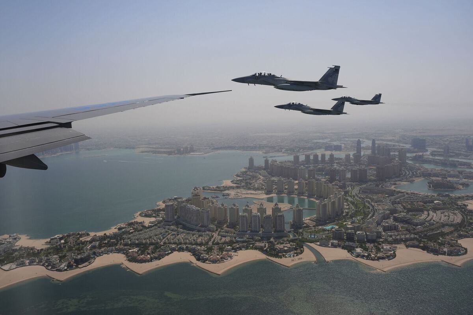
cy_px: 158
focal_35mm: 29
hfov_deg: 63.7
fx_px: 381
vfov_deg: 45.0
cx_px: 236
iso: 400
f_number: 5.6
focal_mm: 29
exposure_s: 1/4000
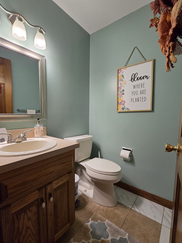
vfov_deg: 98.1
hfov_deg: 81.8
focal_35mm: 15
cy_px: 126
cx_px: 90
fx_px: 105
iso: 320
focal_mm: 2.2
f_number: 2.2
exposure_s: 1/60
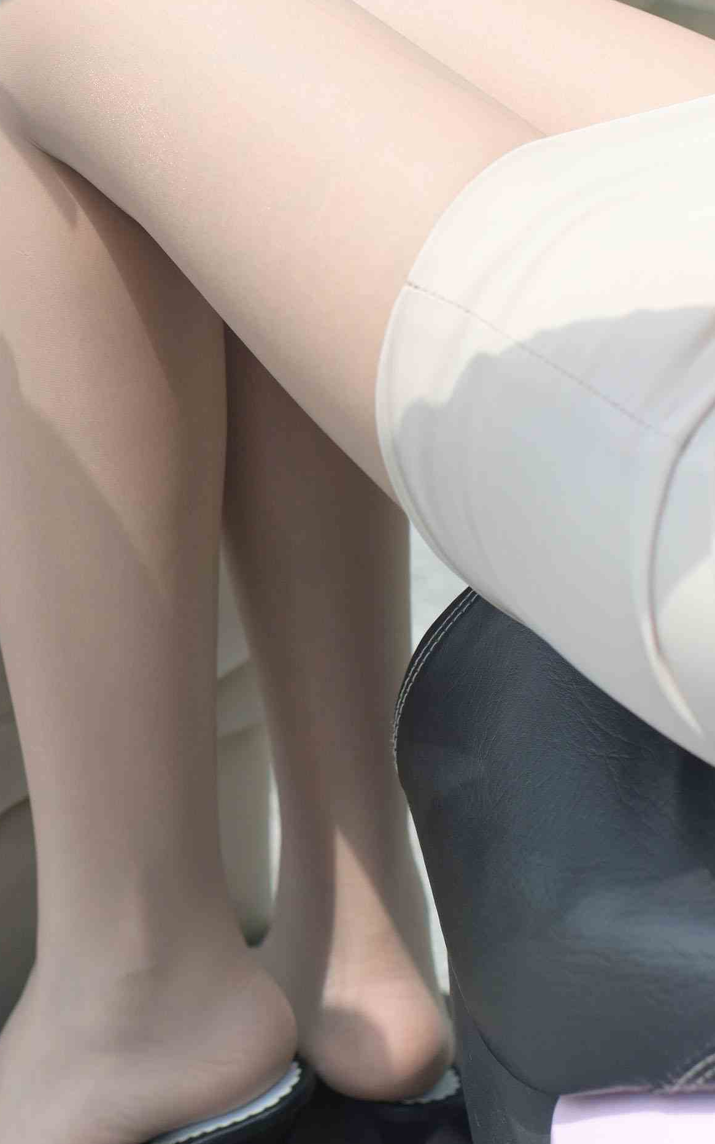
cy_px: 474
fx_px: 2745
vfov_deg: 23.5
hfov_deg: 14.8
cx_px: 157
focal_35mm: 88
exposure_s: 1/3200
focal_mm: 35
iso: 280
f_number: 3.2
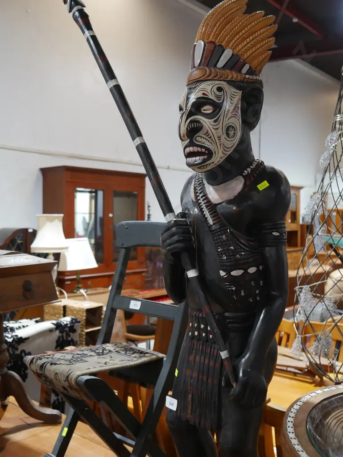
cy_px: 228
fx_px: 528
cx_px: 172
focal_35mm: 40
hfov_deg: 36.0
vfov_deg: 46.8
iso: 800
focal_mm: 20
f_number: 4.4
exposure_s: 1/60
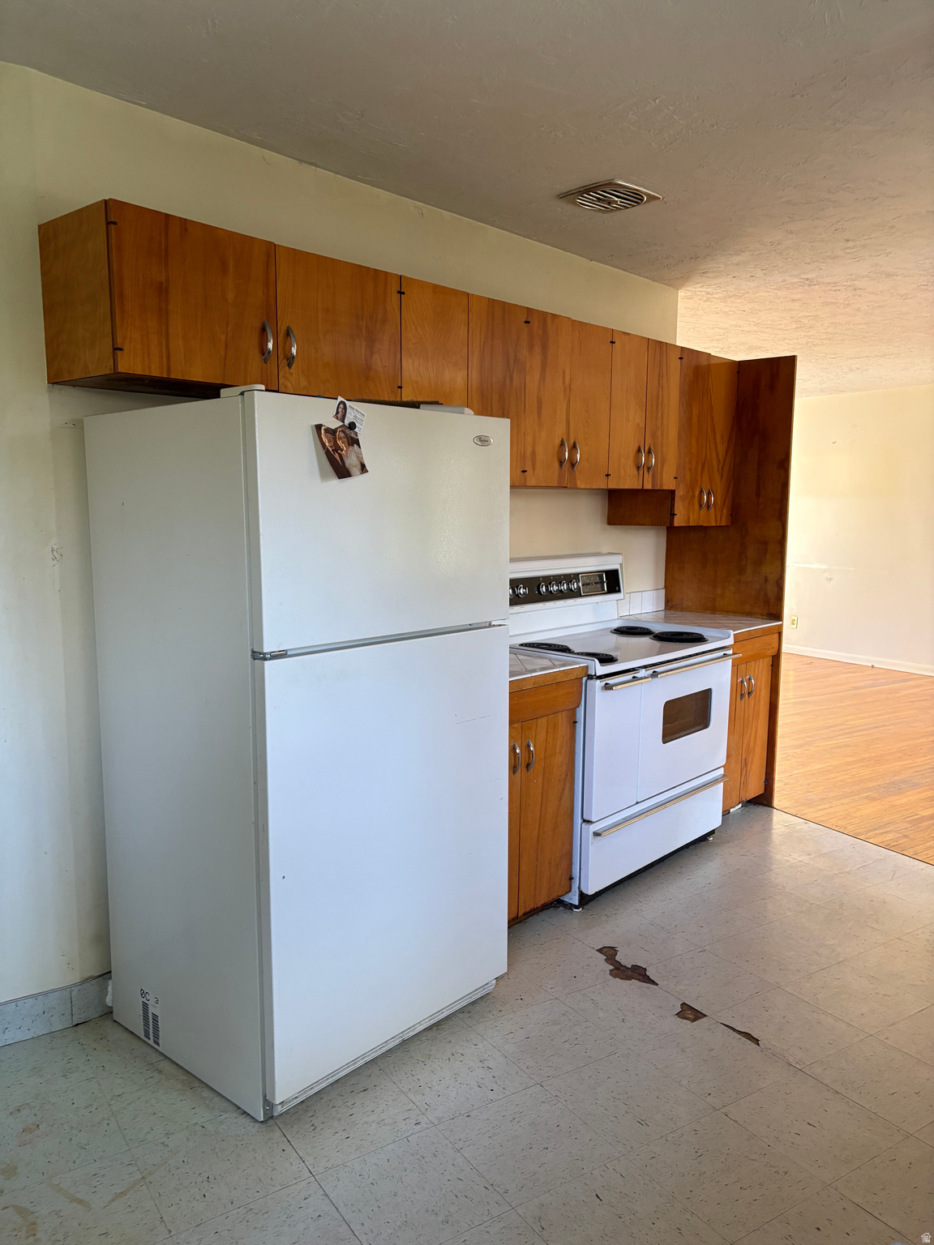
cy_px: 622
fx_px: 935
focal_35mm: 26
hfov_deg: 53.1
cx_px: 467
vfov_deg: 67.3
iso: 125
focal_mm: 5.96
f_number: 1.6
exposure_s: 1/60
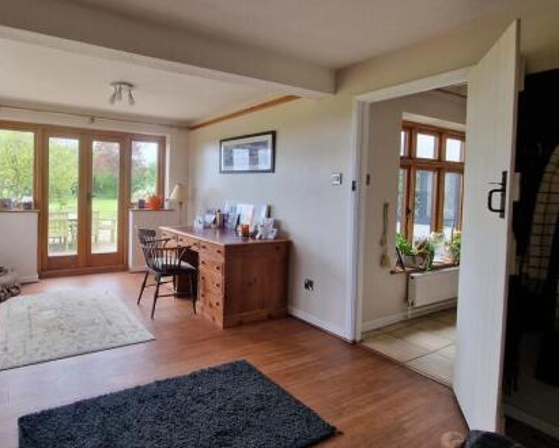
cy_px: 191
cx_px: 172
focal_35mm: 18
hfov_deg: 82.4
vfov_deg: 73.4
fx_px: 298
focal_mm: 2.2
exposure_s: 1/50
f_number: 2.2
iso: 64
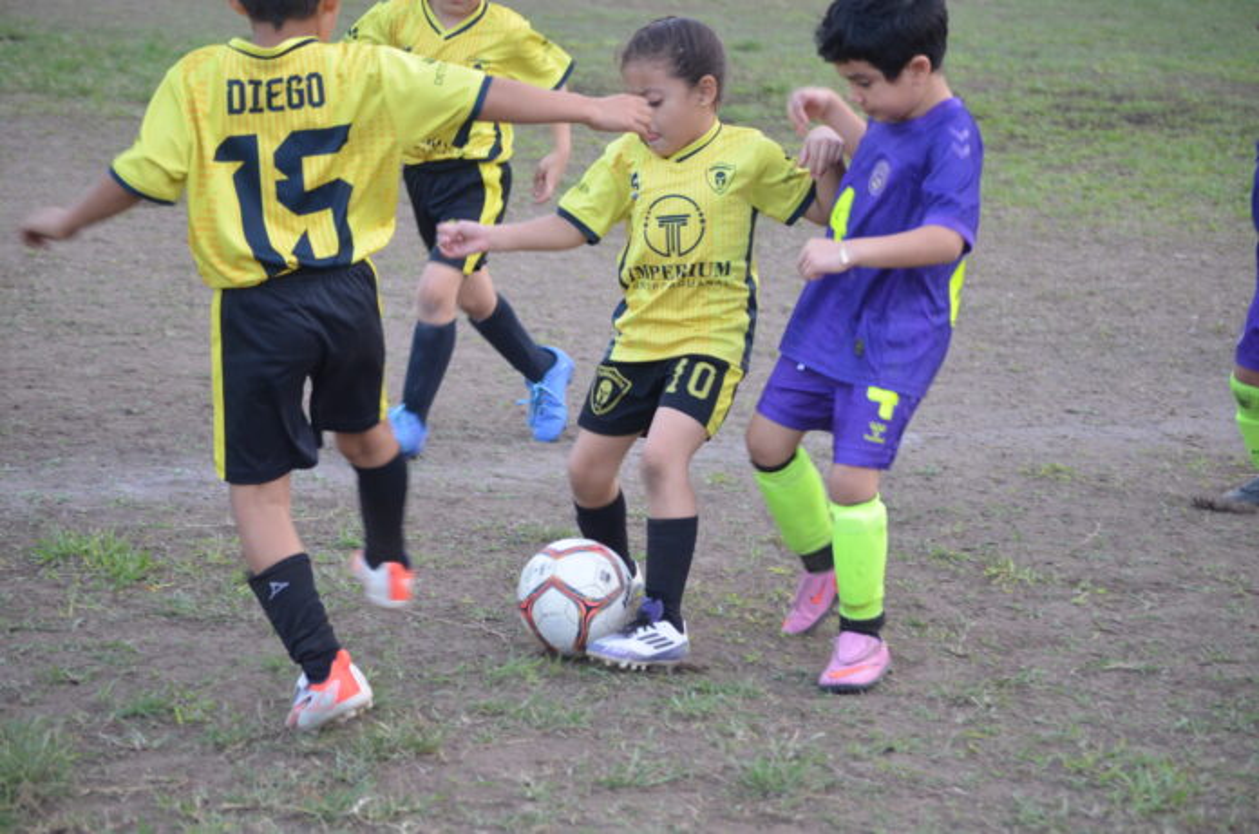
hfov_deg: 16.7
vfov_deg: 11.1
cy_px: 417
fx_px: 4293
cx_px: 630
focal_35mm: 123
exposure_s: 1/160
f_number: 4.2
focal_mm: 82
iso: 800
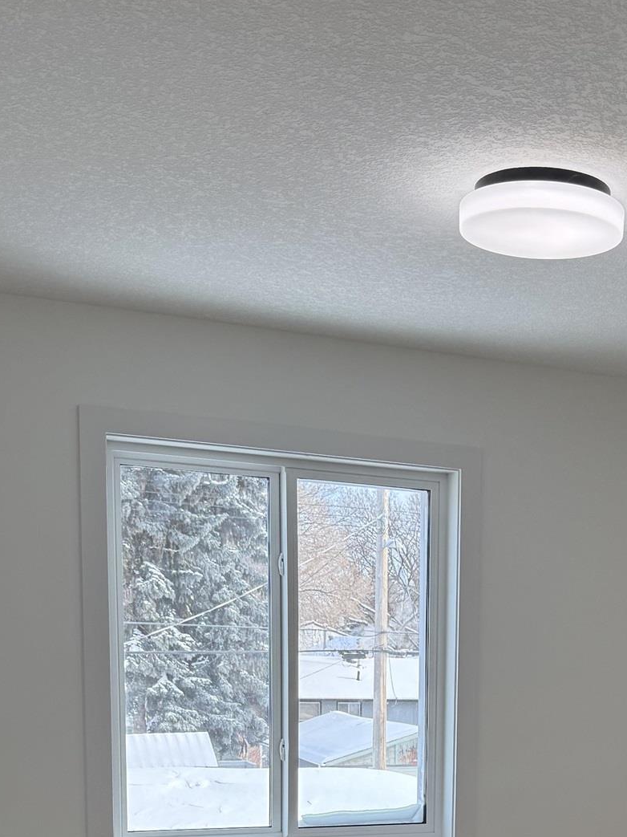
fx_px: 1280
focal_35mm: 53
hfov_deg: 26.8
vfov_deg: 33.3
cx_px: 531
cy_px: 827
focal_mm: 6.76
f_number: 1.78
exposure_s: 1/453
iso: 100
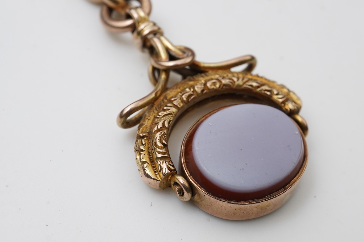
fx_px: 455
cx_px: 182
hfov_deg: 43.6
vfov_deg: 29.8
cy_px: 121
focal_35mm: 45
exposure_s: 1/125
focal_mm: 30
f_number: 18
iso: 400
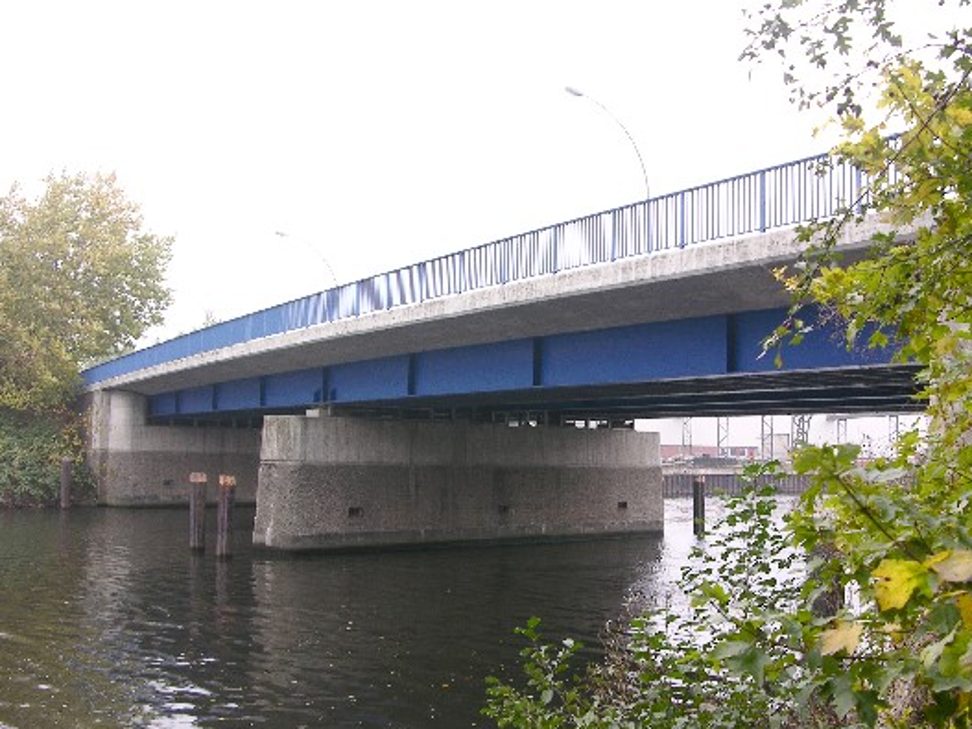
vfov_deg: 36.8
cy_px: 404
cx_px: 539
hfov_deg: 47.8
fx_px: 1095
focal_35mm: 39
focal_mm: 8.9
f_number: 3.5
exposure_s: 1/21.7
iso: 50
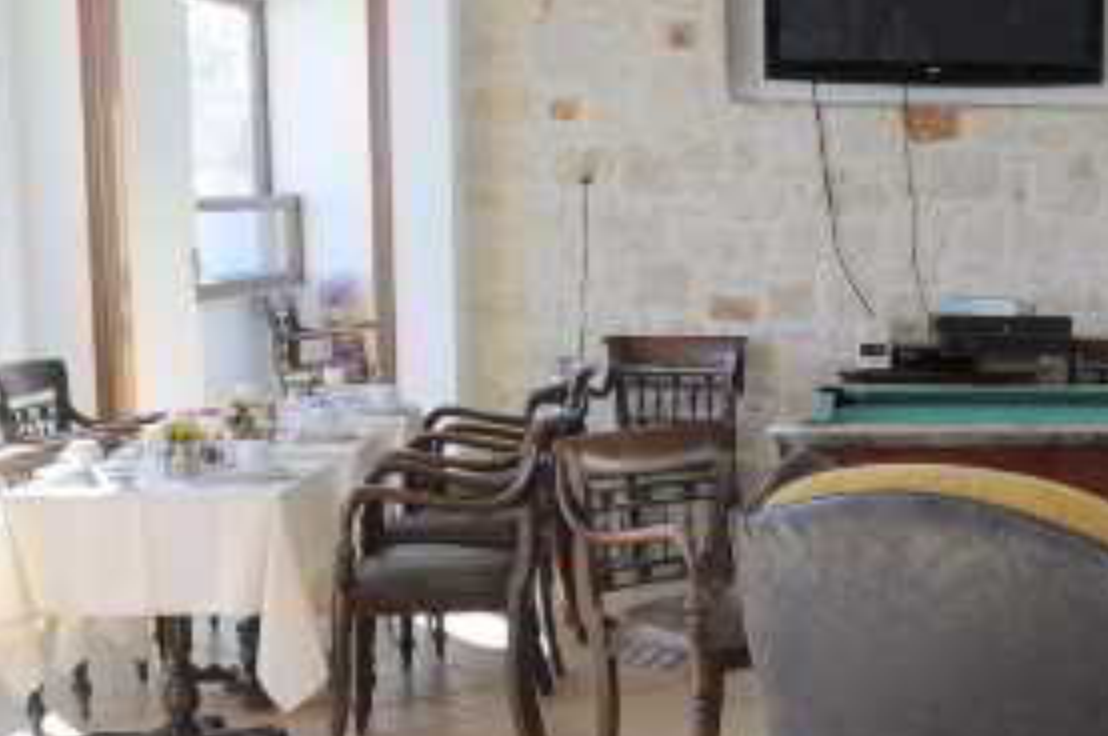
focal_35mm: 78
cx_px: 1132
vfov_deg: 17.4
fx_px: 2398
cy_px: 510
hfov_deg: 24.7
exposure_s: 1/125
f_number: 5.6
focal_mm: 18
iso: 400
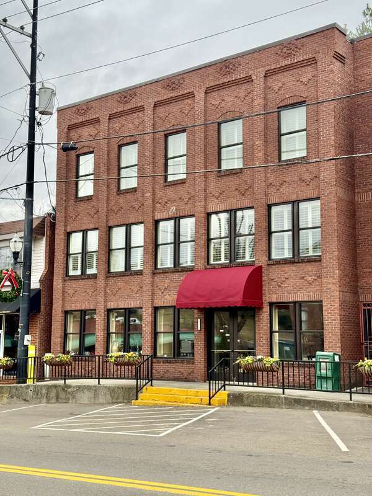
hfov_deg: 30.3
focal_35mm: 48
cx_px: 186
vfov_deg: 39.7
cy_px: 248
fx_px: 688
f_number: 1.78
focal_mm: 6.86
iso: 64
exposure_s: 1/414
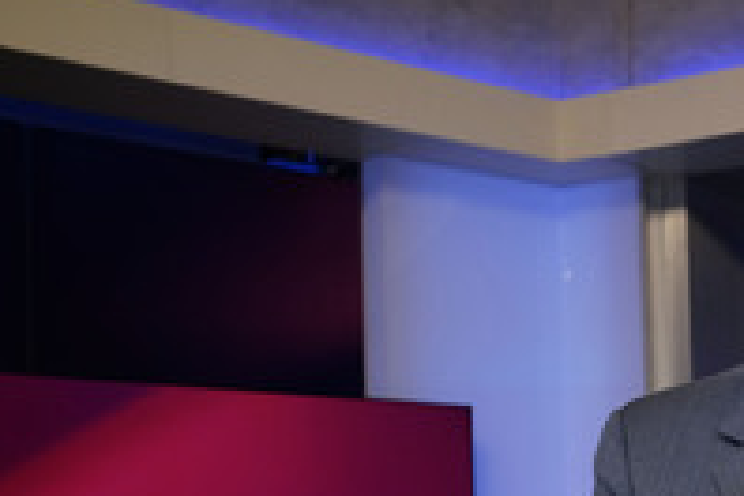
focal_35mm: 75
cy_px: 545
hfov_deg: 24.9
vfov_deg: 17.6
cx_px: 844
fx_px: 1550
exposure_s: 1/160
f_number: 5
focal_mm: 33
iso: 2000
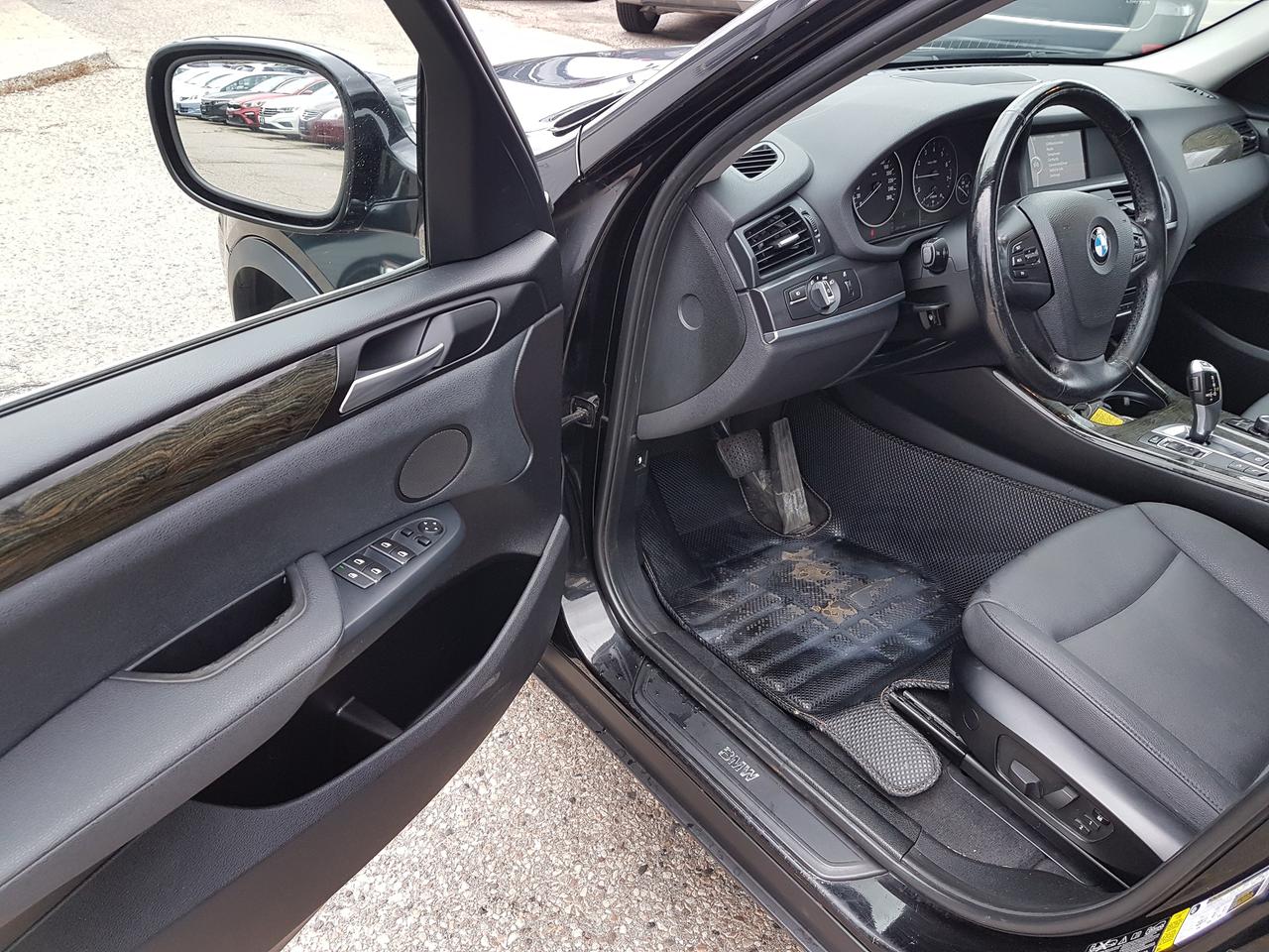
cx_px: 634
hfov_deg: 67.3
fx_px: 953
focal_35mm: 26
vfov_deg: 53.1
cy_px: 476
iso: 64
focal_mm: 4.2
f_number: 1.7
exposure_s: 1/50
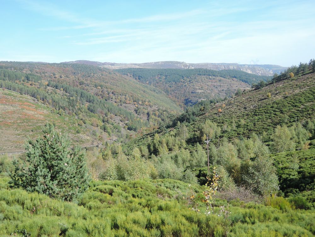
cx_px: 158
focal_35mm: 45
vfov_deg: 32.2
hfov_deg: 42.1
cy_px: 118
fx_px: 409
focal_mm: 9.6
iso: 80
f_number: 3.7
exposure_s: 1/400
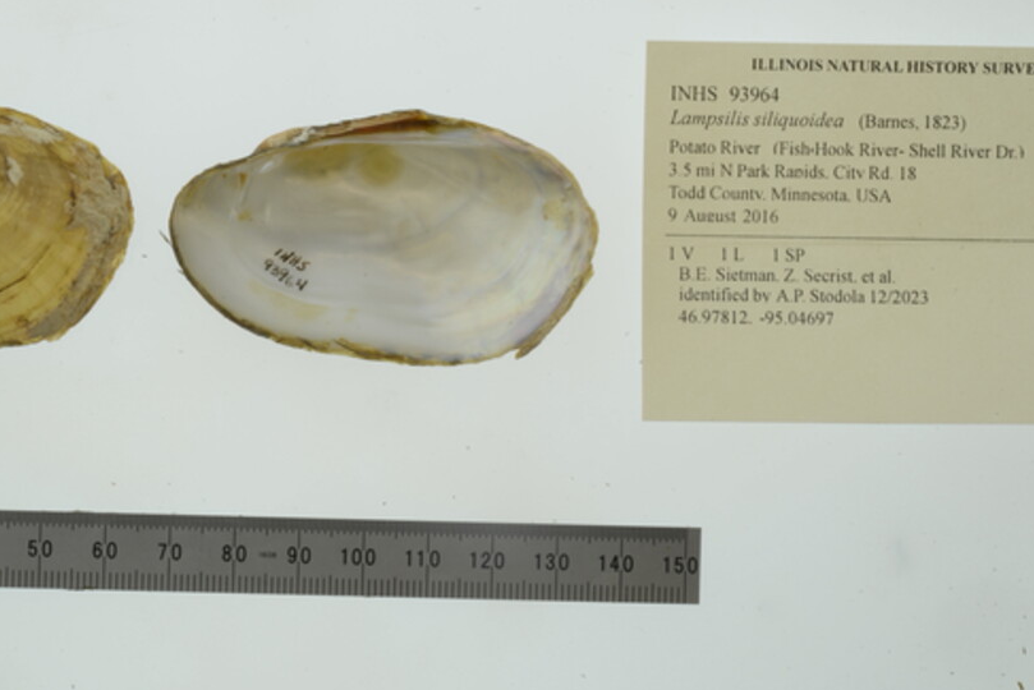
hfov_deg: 22.8
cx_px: 436
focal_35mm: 89
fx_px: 2557
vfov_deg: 15.3
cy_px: 228
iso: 100
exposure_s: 1/10
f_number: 32
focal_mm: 60
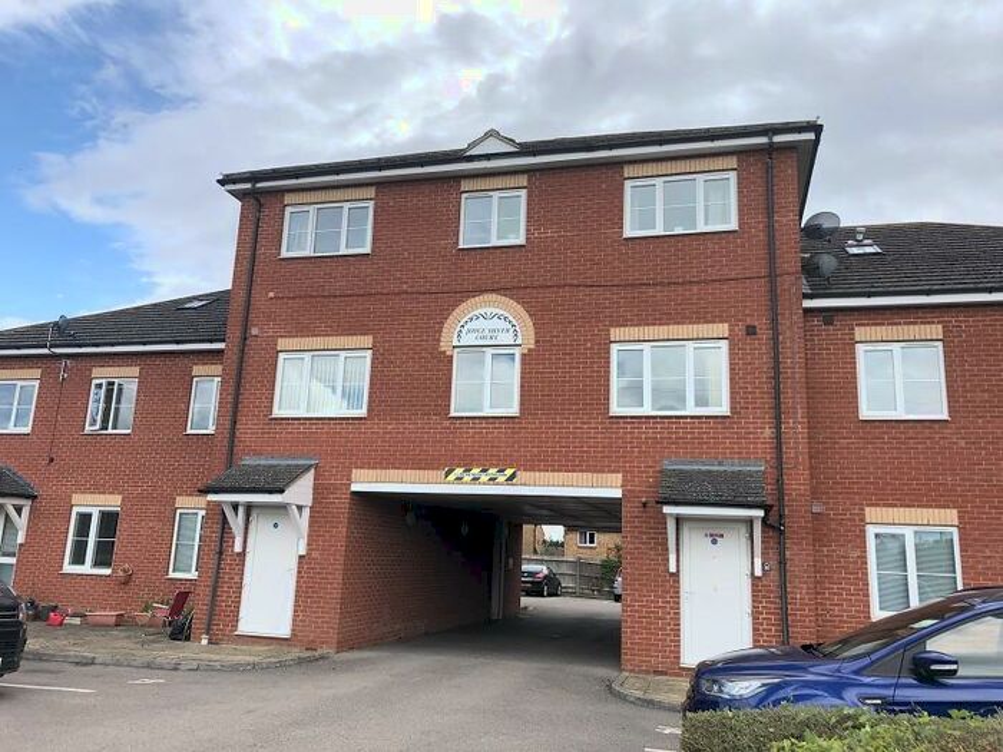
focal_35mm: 28
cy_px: 376
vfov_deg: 49.7
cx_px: 502
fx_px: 811
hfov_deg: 63.4
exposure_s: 1/1143
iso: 20
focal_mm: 3.99
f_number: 1.8
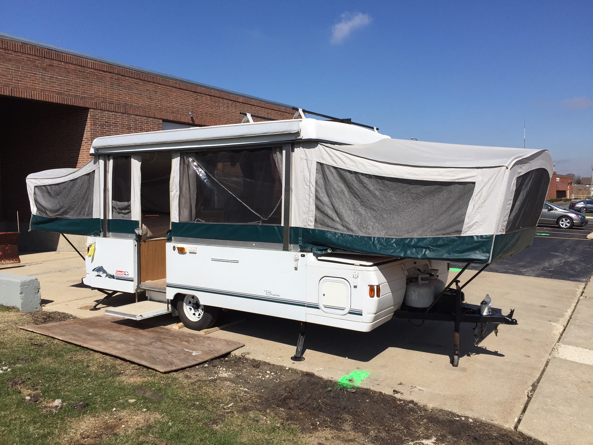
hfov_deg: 61.7
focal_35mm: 29
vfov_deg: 48.2
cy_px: 222
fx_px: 497
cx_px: 296
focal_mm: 4.15
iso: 32
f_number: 2.2
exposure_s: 1/4405
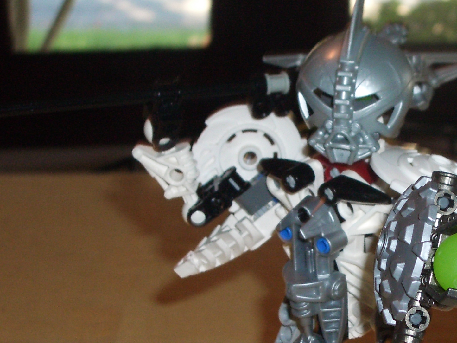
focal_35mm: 110
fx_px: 1452
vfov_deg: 13.4
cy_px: 228
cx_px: 361
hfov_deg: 17.7
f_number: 3.5
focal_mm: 10.2
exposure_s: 1/60
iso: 200
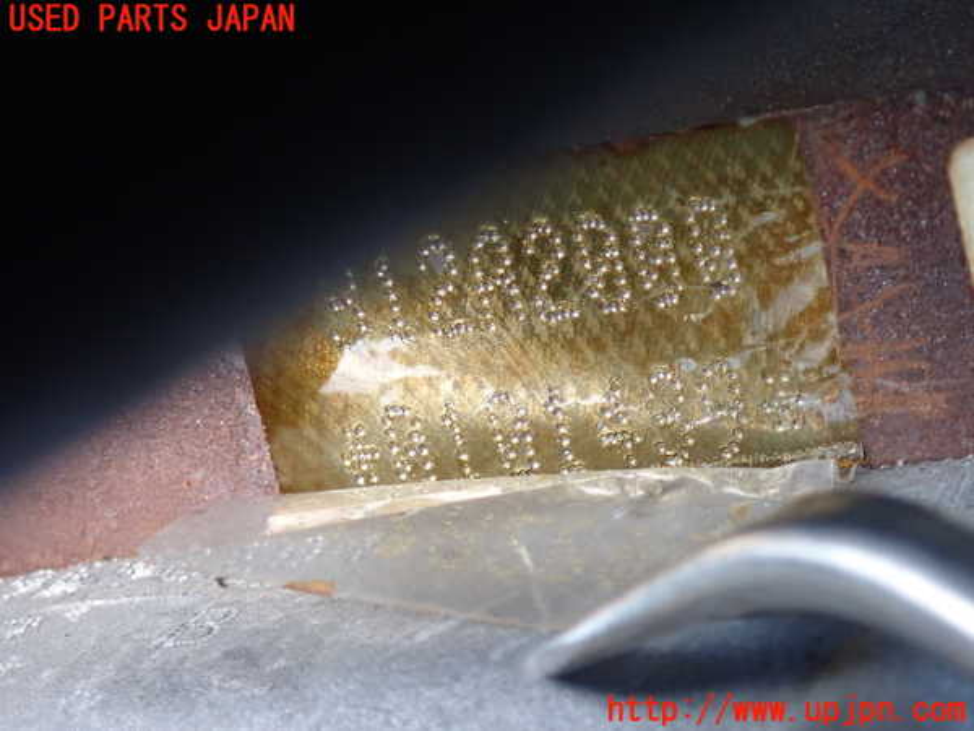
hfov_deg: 19.6
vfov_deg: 14.8
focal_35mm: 100
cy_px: 366
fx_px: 2814
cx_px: 487
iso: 800
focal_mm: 18
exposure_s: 1/40
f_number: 4.9
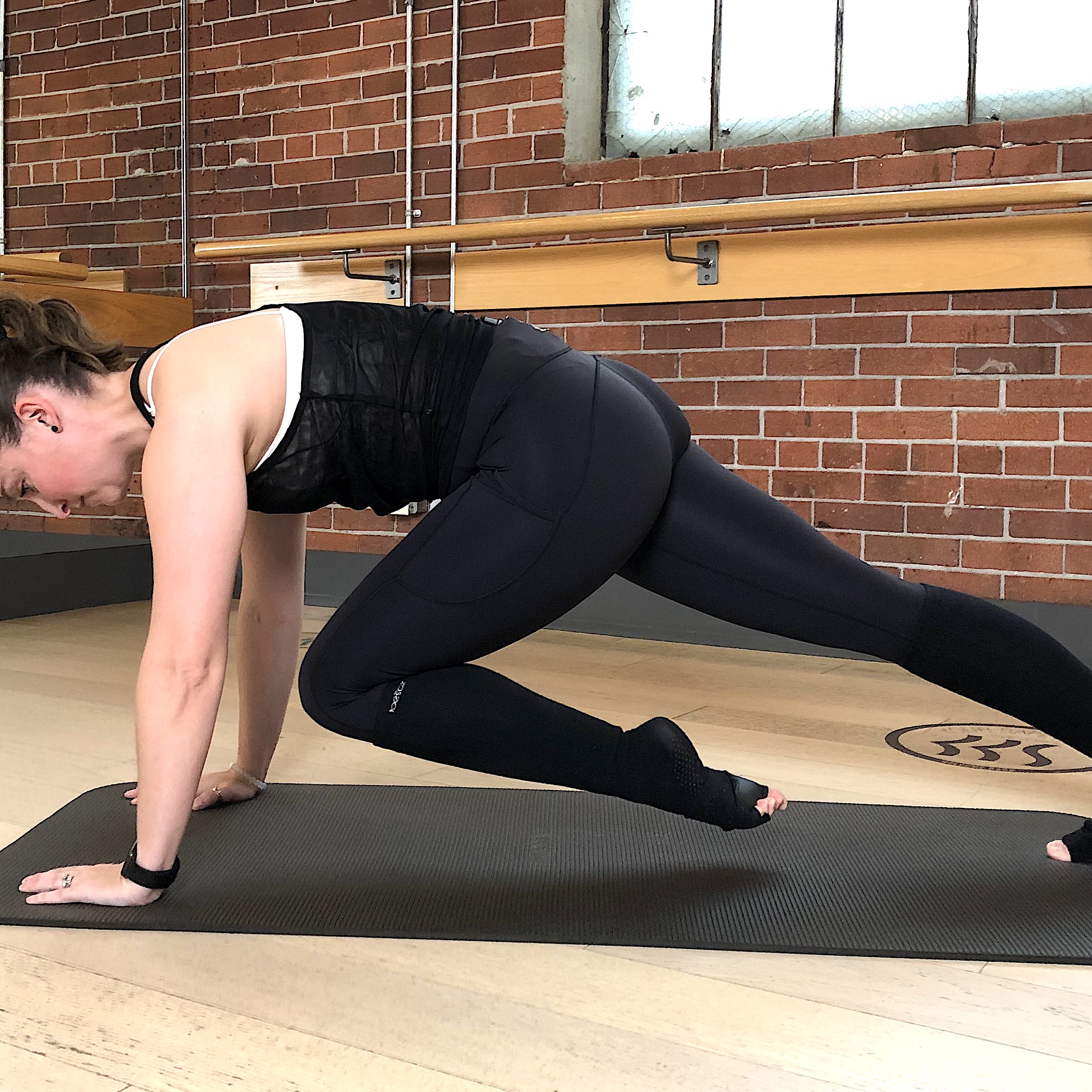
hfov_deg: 39.1
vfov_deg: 39.1
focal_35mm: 43
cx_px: 500
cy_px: 466
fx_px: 1535
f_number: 1.8
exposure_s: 1/15
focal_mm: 4
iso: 50
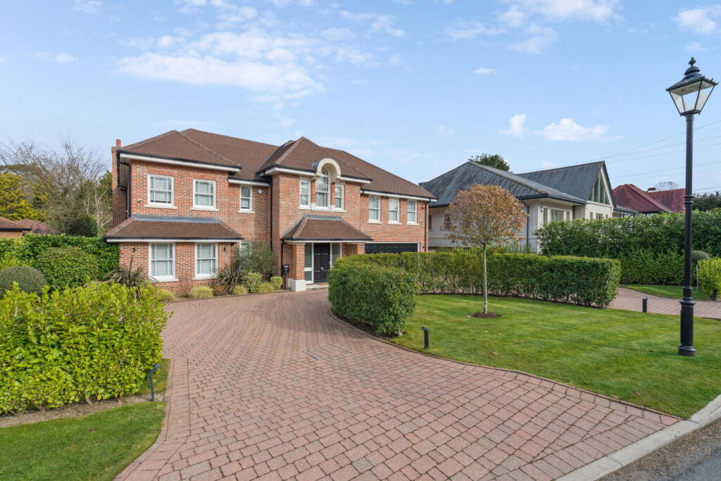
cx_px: 360
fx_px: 320
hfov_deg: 96.7
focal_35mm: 16
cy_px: 240
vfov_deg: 73.8
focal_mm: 16
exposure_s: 1/800
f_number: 8
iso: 400
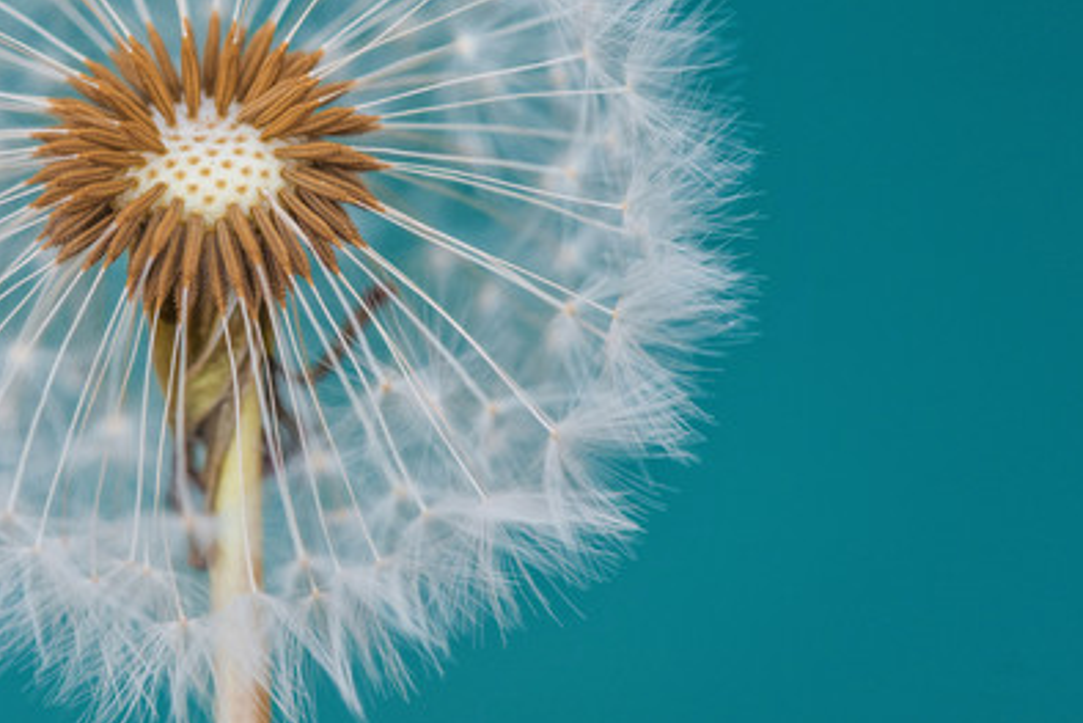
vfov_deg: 6.9
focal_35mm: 200
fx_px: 6019
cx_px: 184
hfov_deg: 10.2
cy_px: 150
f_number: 9
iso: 200
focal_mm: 105
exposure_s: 1/320
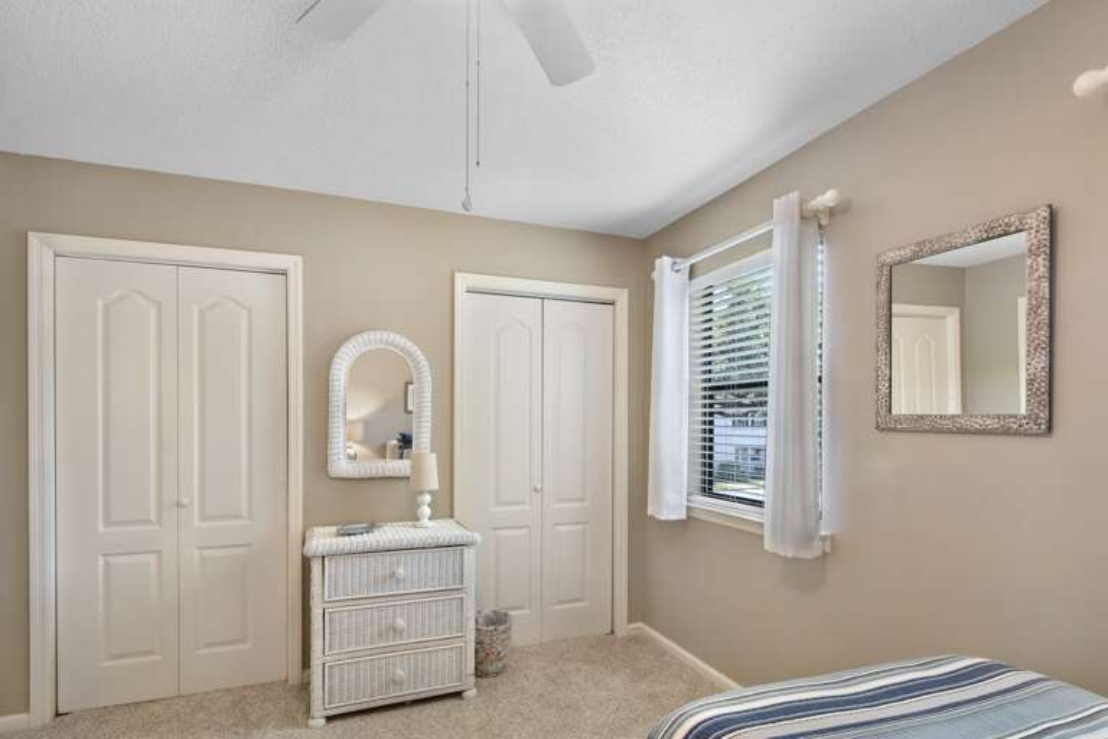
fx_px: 554
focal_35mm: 18
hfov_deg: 90.0
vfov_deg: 67.4
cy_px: 370
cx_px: 554
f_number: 8
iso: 400
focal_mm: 12
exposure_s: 1/5
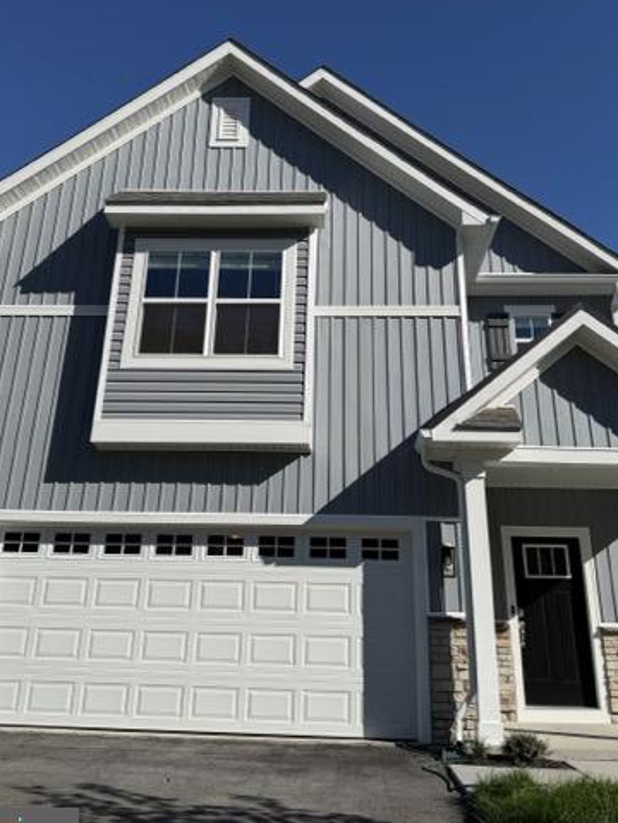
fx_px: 762
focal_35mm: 32
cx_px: 312
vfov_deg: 56.2
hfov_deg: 44.2
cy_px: 317
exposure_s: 1/6711
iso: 80
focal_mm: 6.76
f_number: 1.78
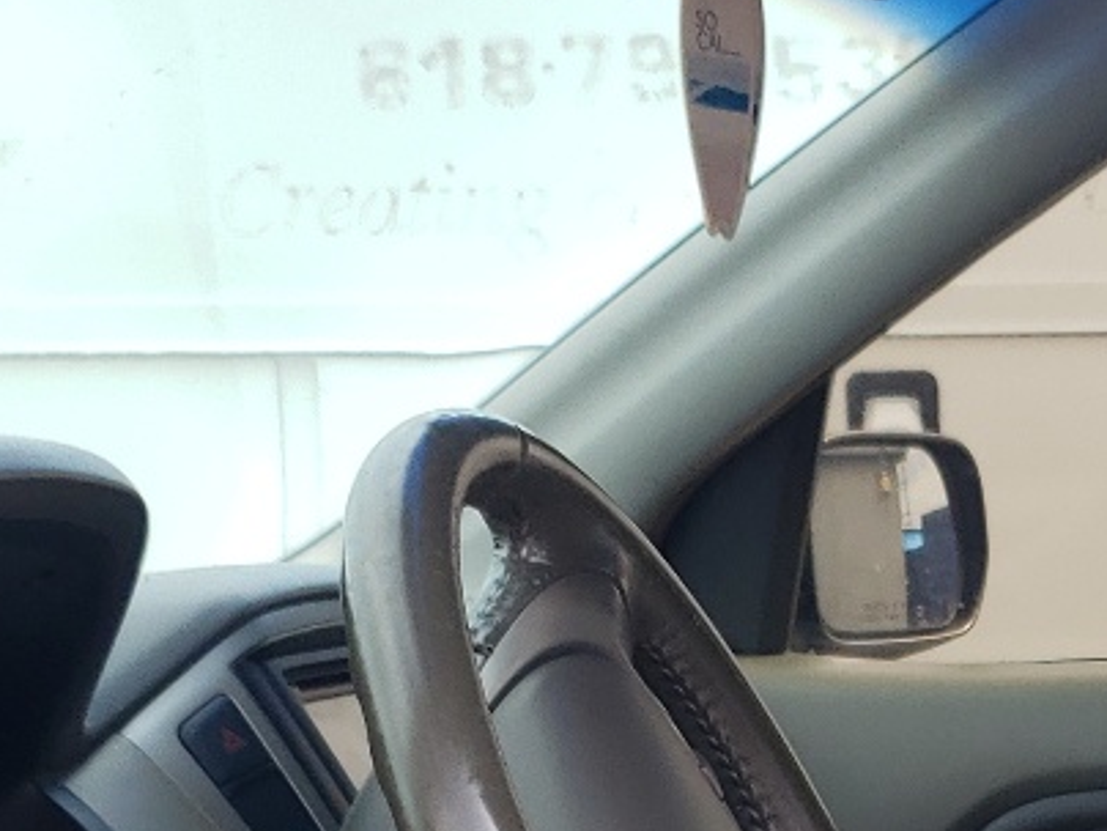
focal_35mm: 103
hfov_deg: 18.3
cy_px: 1124
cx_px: 1252
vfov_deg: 13.7
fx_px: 3294
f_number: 1.5
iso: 50
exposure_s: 1/667
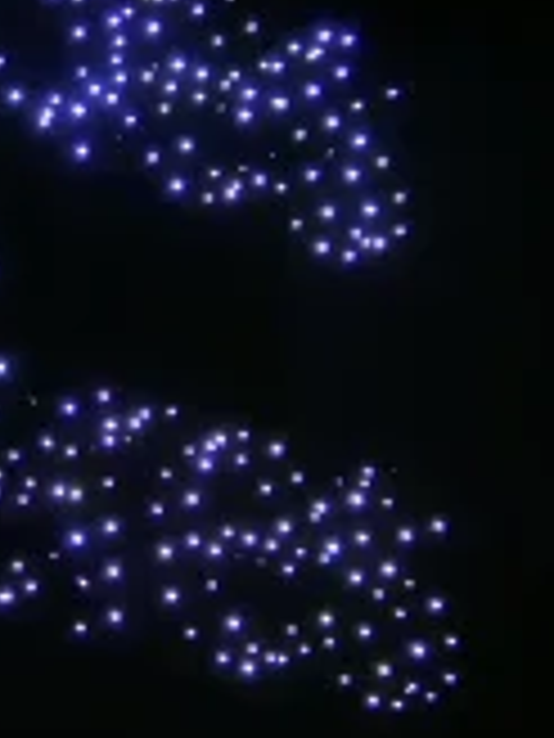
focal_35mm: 137
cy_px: 207
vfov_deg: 14.4
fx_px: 2923
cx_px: -270
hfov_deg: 10.5
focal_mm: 14
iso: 800
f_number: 3.5
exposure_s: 1/30
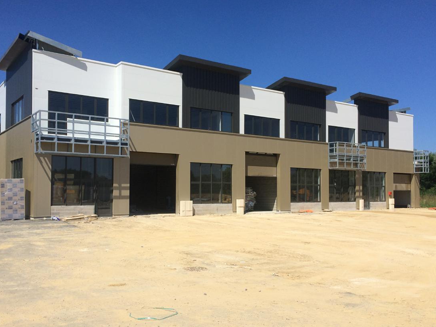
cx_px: 208
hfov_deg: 53.9
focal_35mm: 34
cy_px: 177
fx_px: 428
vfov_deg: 41.8
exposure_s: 1/3731
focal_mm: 4.15
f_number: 2.2
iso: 32
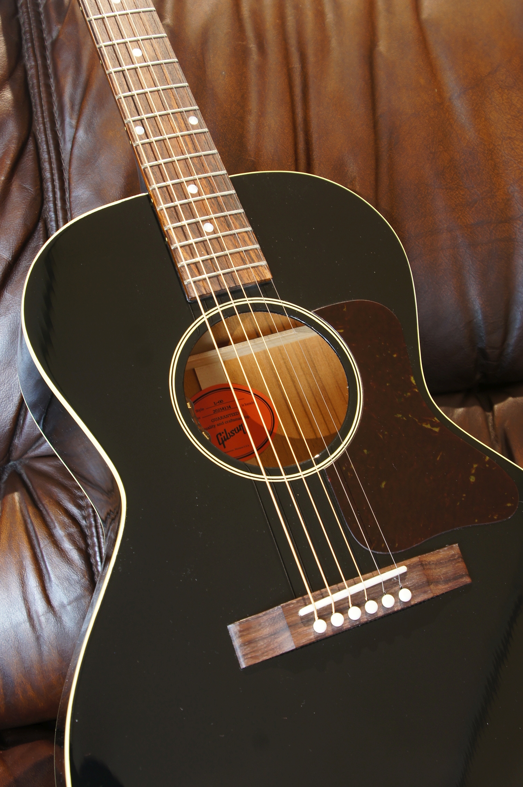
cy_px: 394
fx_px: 983
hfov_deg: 29.8
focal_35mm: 45
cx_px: 262
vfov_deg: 43.6
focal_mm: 30
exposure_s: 1/3
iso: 100
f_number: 7.1
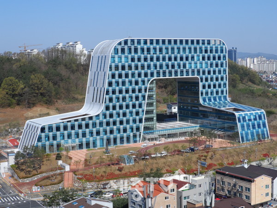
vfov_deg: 23.7
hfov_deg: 31.2
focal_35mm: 62
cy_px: 104
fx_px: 496
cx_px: 138
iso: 80
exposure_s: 1/750
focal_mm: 10.2
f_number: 4.2
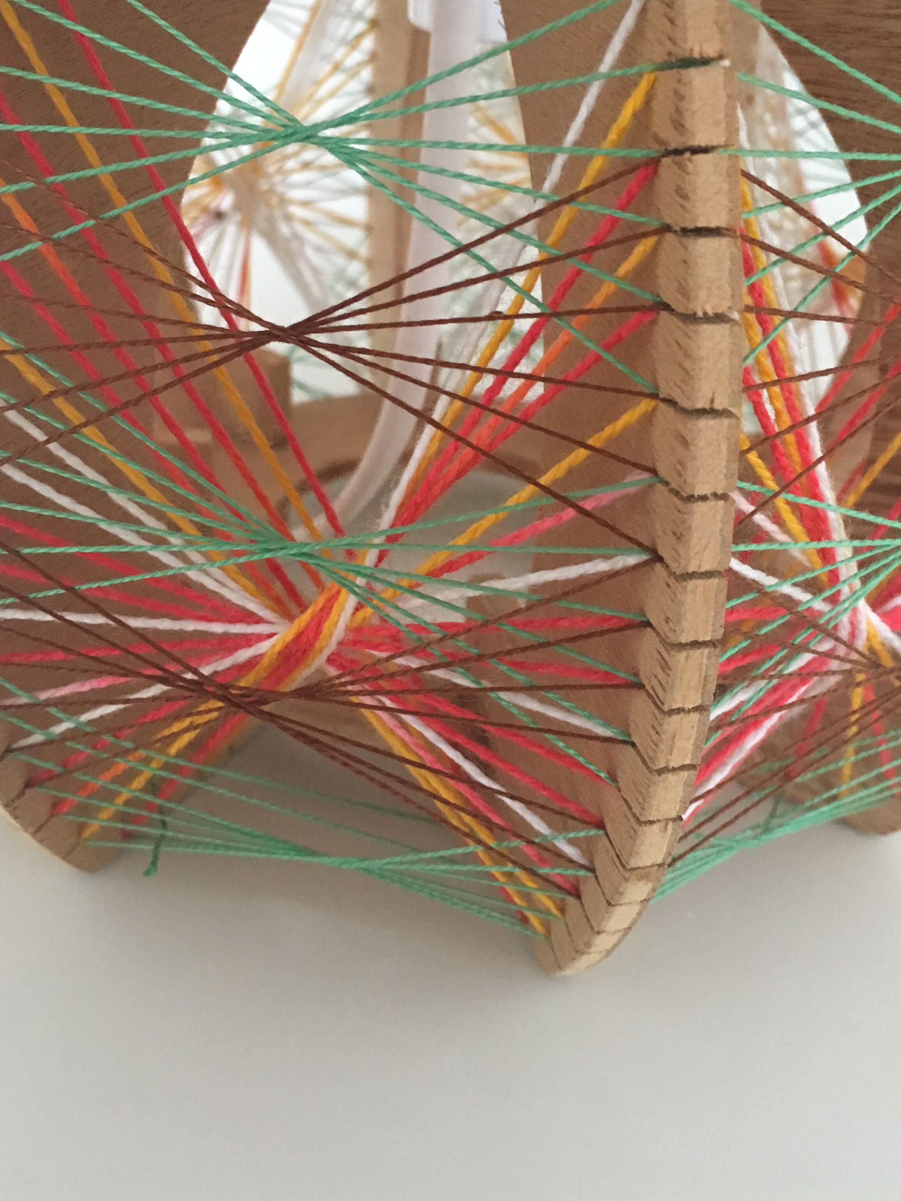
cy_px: 479
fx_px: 1319
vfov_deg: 48.7
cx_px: 443
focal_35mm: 38
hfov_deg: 37.7
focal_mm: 4.15
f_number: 2.2
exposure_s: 1/20
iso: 200
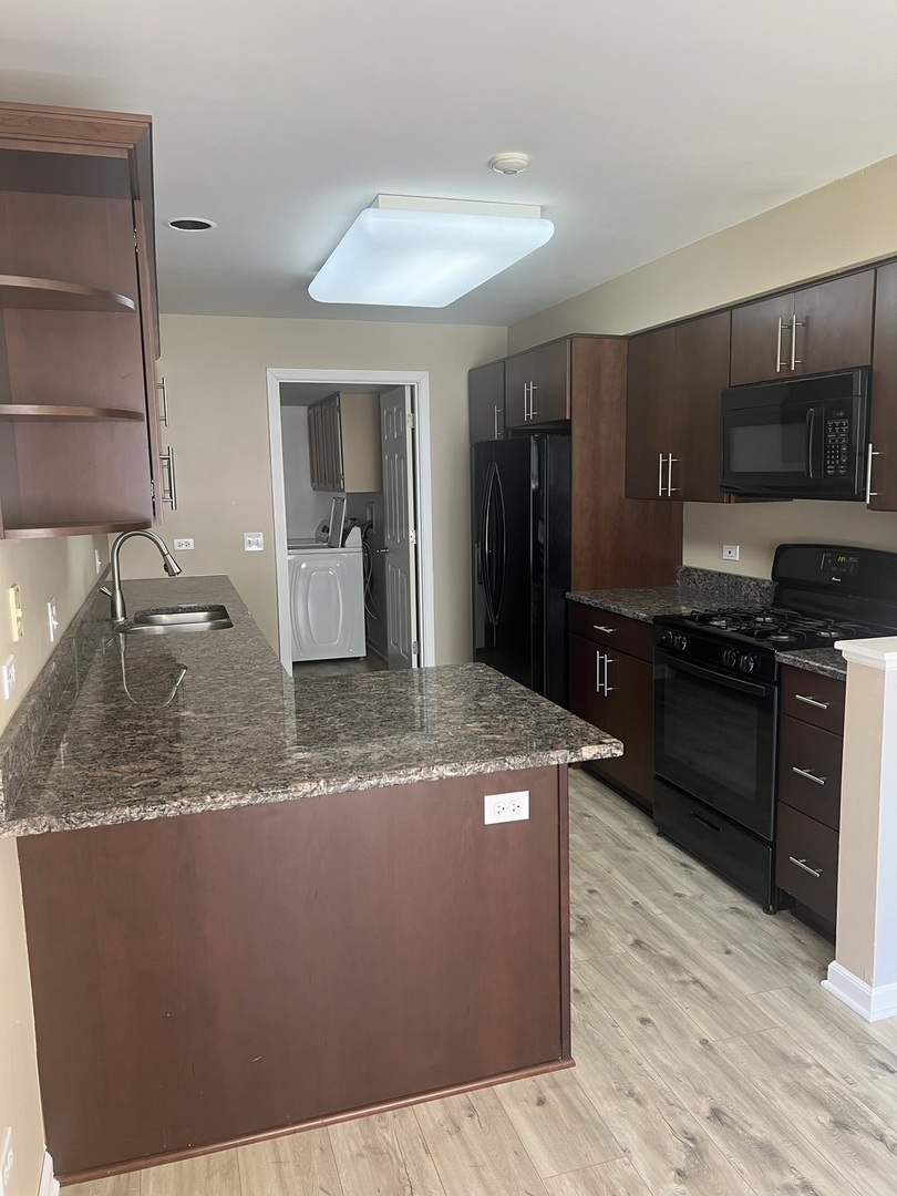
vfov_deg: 67.3
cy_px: 598
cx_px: 448
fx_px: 898
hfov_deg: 53.1
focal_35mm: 26
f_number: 1.5
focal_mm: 5.7
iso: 80
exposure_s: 1/60
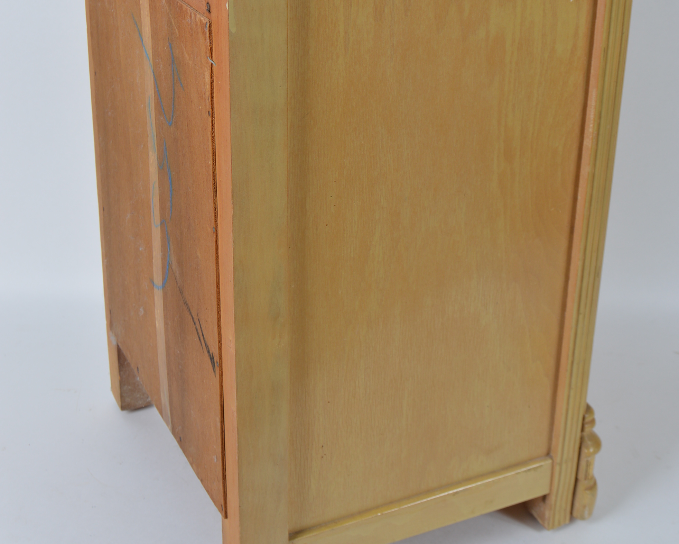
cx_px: 345
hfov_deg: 33.6
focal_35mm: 56
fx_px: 1126
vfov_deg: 26.9
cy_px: 162
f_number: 6.3
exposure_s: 1/80
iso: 100
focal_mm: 26
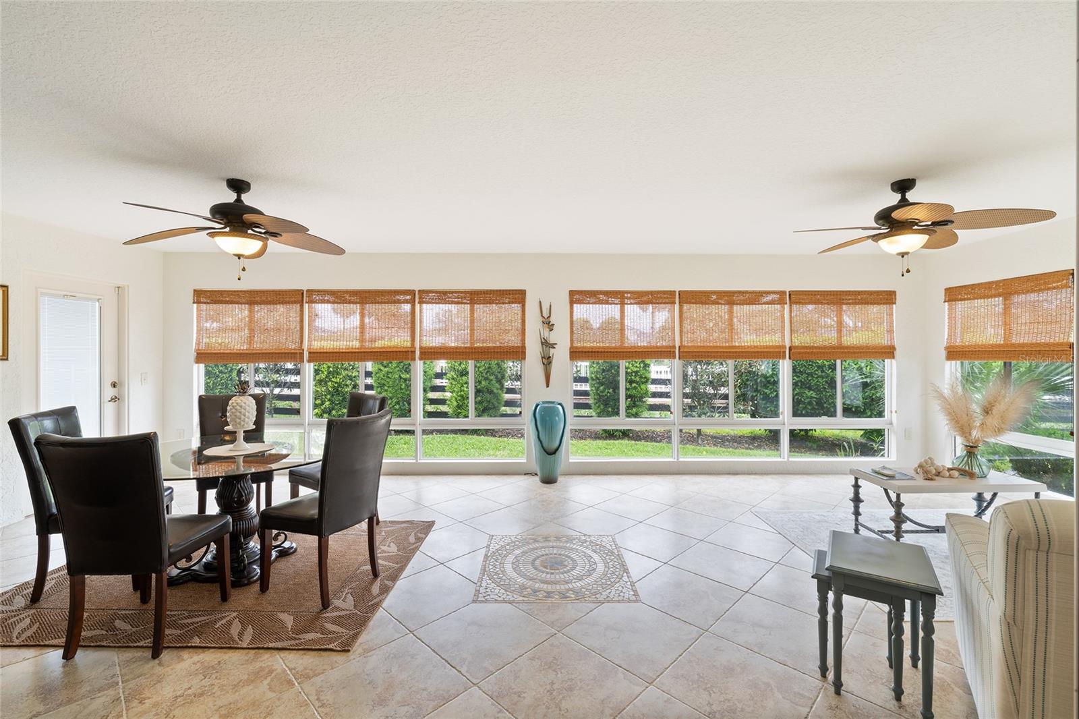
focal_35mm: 15
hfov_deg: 100.4
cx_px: 540
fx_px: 449
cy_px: 360
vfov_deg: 77.3
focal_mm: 15
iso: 320
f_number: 8
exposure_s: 1/5
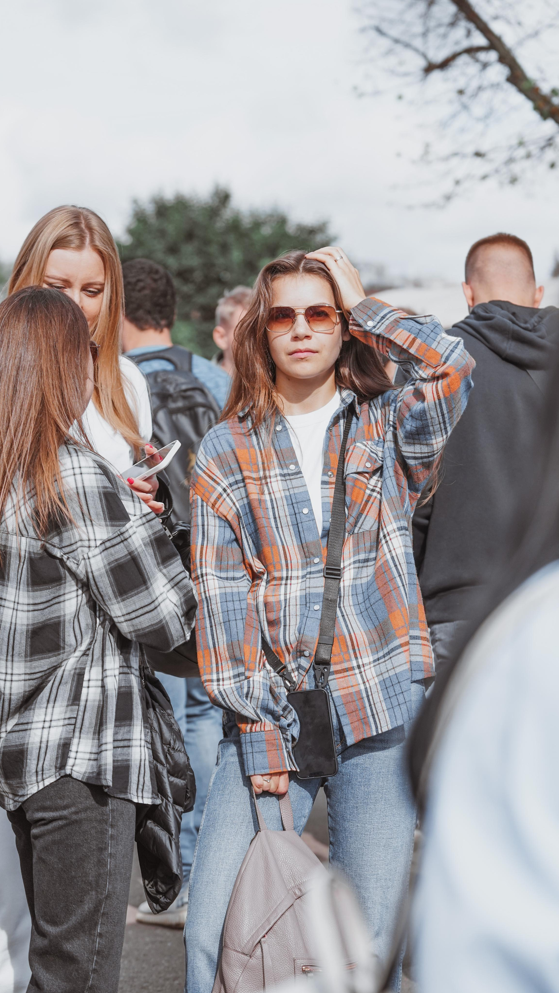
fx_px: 2687
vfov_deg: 20.9
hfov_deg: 11.9
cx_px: 242
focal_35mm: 102
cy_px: 498
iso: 100
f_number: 5
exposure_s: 1/400
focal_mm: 97
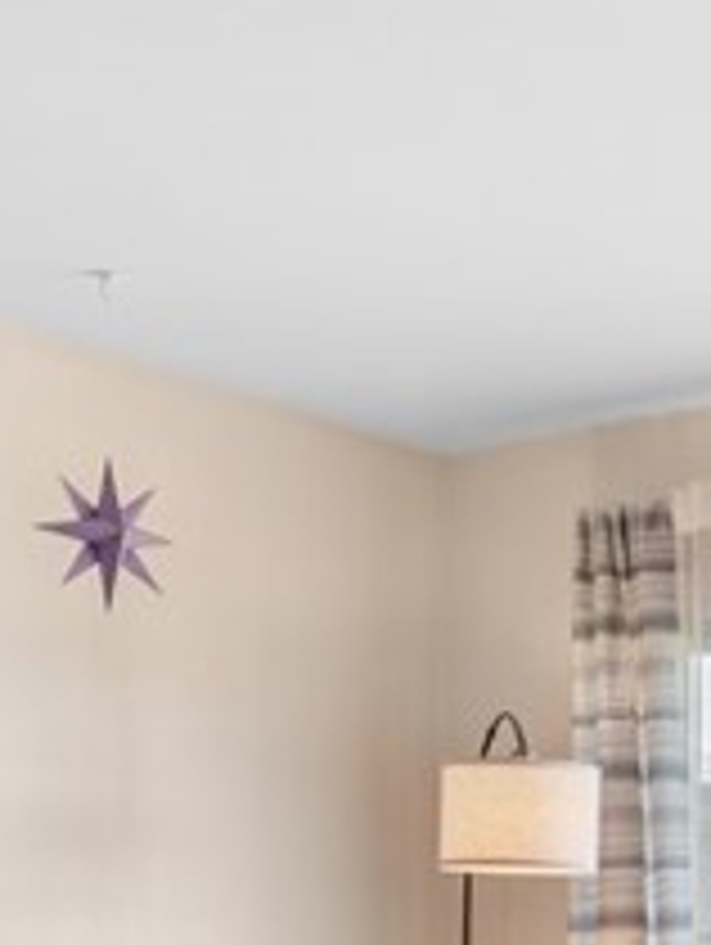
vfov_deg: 24.0
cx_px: 855
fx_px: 2114
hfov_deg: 18.1
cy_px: 974
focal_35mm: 77
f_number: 8
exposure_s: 1/2
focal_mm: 16.5
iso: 320
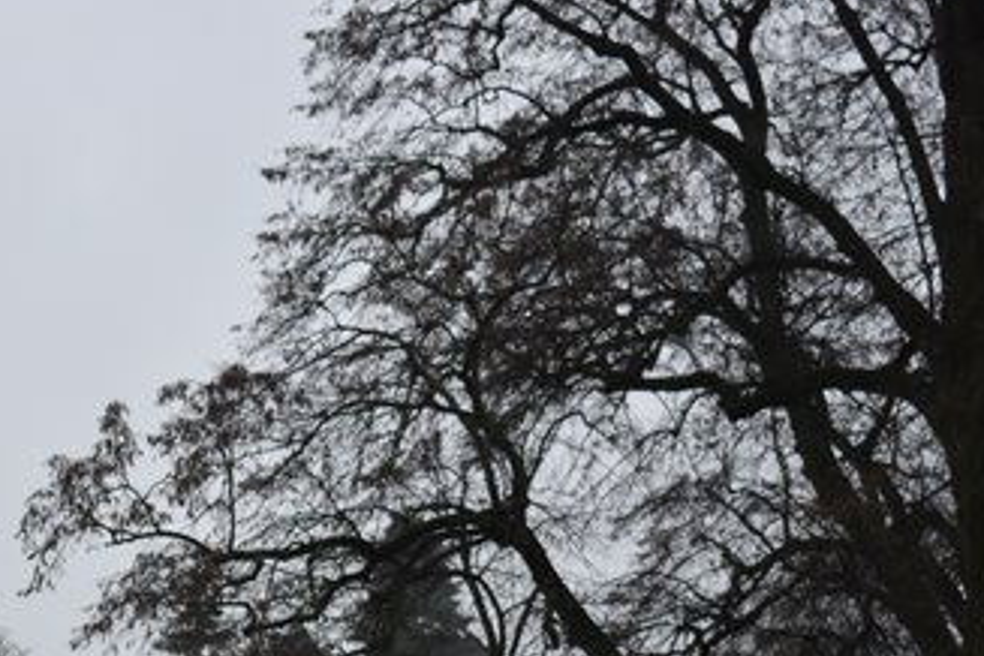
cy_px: 716
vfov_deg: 10.9
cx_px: -78
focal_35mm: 124
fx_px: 3389
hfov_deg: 16.1
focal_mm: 36
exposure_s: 1/60
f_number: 4.8
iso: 800
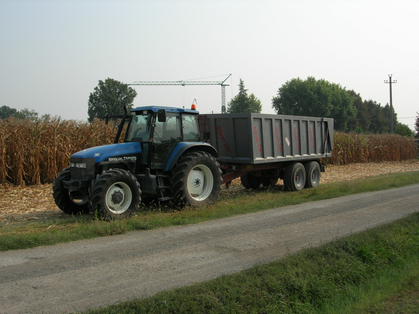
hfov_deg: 49.0
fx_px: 460
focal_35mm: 38
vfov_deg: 37.7
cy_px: 157
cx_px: 210
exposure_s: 1/634
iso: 64
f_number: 4.8
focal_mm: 7.8
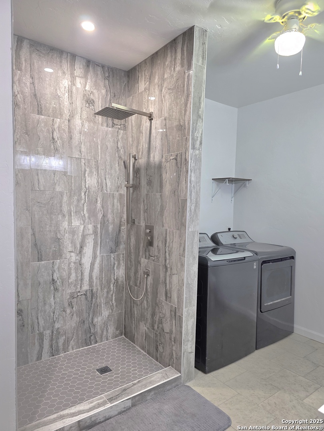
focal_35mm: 23
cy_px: 216
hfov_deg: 58.9
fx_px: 287
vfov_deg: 73.9
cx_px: 162
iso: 400
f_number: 1.7
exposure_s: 1/120
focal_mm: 6.3
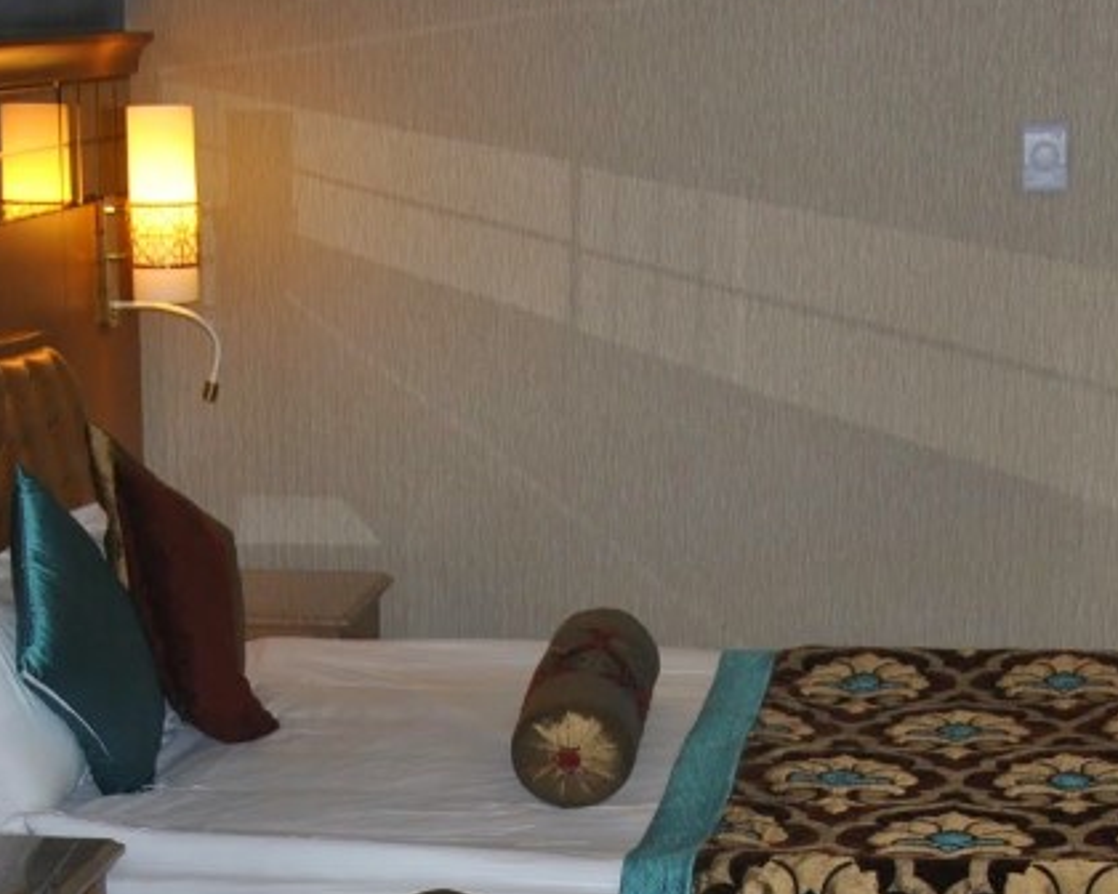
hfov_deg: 19.2
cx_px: 571
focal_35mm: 100
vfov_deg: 15.0
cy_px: 987
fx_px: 3309
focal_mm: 26
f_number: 4
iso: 200
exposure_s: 1/60
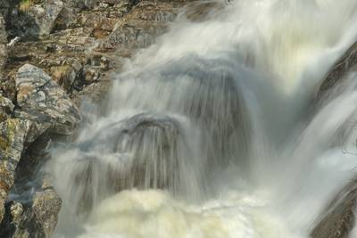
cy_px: 119
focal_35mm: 120
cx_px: 178
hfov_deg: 17.1
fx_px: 1190
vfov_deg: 11.4
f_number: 22
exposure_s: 1/10
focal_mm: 120
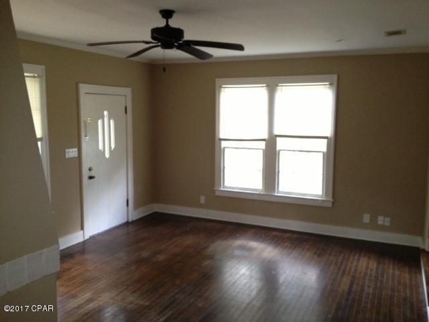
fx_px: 434
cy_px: 161
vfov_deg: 40.7
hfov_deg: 52.6
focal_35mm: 35
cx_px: 214
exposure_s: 1/20
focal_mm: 4.28
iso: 200
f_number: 2.4
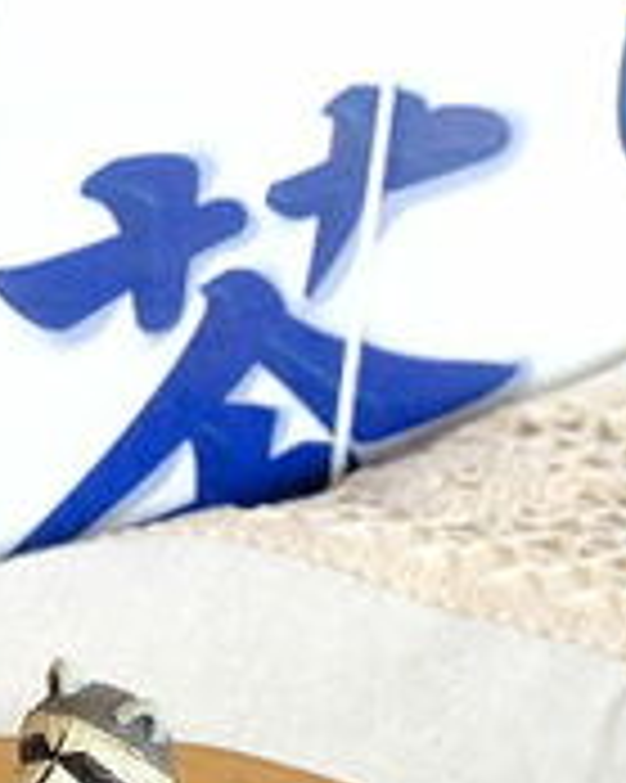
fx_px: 2874
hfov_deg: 11.1
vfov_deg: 15.5
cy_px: 261
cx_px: -707
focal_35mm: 124
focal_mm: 18
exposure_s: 1/125
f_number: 13
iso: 1250
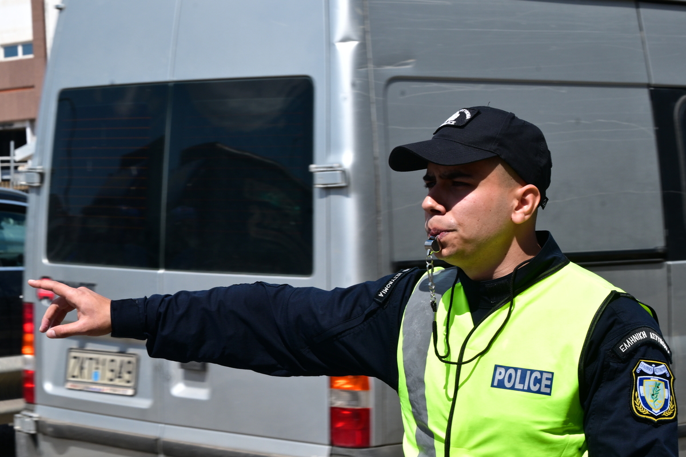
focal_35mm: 105
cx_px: 343
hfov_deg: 19.5
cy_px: 228
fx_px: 2001
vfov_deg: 13.0
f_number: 13
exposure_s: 1/400
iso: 320
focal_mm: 70
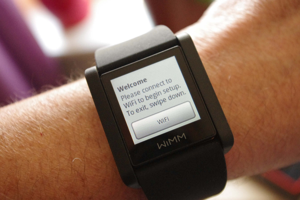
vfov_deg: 27.5
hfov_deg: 40.3
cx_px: 150
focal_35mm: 49
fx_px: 408
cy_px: 100
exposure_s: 1/160
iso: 3200
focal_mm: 32.5
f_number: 5
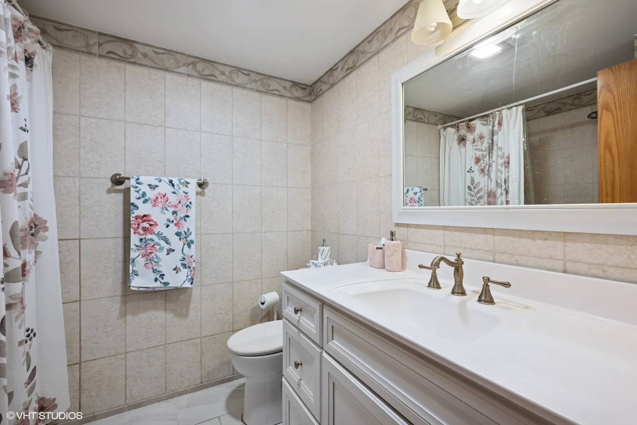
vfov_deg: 73.7
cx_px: 318
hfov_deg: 96.7
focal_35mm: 16
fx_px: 283
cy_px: 212
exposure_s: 1/15
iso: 200
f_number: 9
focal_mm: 16
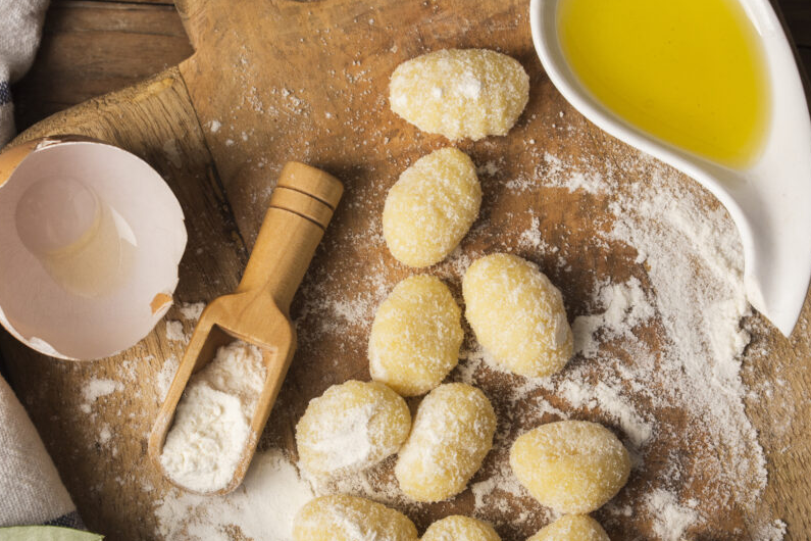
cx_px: 319
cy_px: 347
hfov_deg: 29.7
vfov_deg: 20.1
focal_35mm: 68
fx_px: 1524
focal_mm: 35
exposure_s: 1/200
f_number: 9
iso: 100
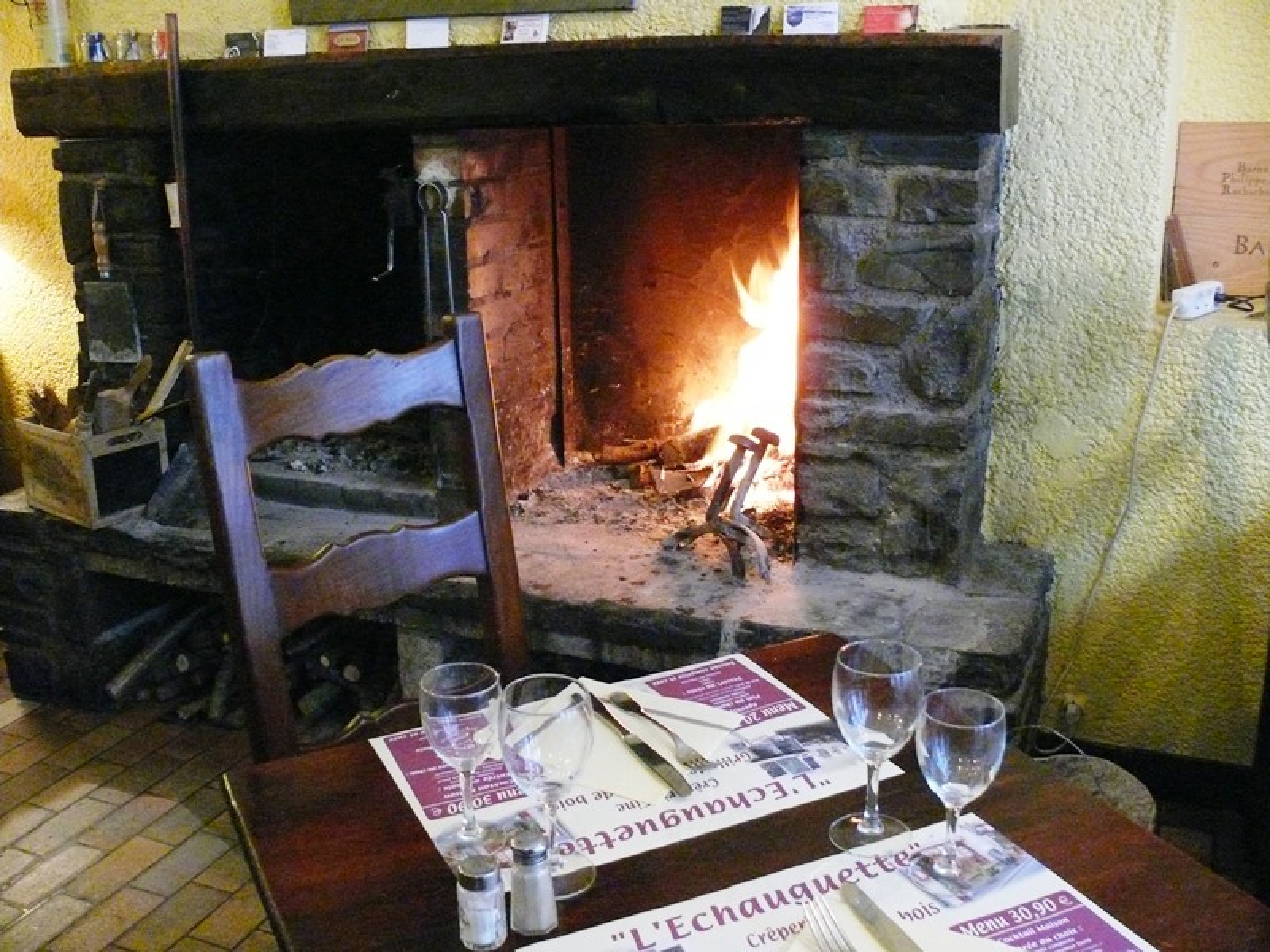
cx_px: 635
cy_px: 476
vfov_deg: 40.7
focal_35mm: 35
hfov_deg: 52.6
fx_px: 1284
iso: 800
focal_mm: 7.4
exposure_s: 1/15
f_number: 2.8
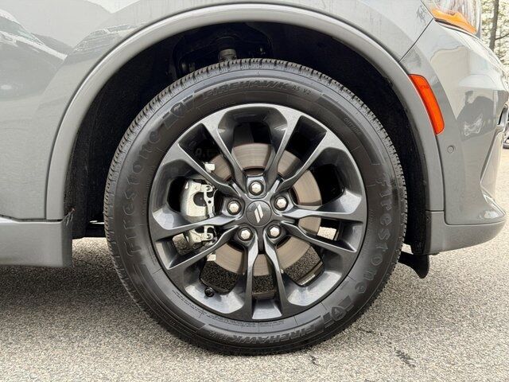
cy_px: 191
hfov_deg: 39.7
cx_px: 254
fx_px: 706
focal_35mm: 48
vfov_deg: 30.3
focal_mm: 6.76
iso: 64
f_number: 1.78
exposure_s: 1/183
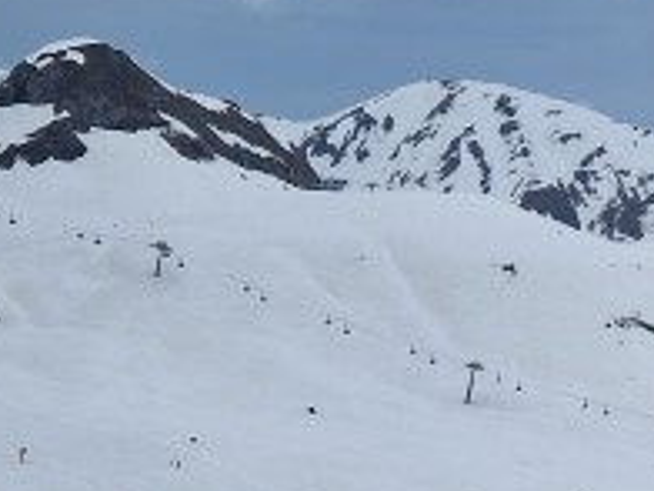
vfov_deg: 12.2
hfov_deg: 15.2
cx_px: 968
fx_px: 2267
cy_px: 484
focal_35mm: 120
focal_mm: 5.4
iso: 50
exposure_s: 1/6784
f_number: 1.8
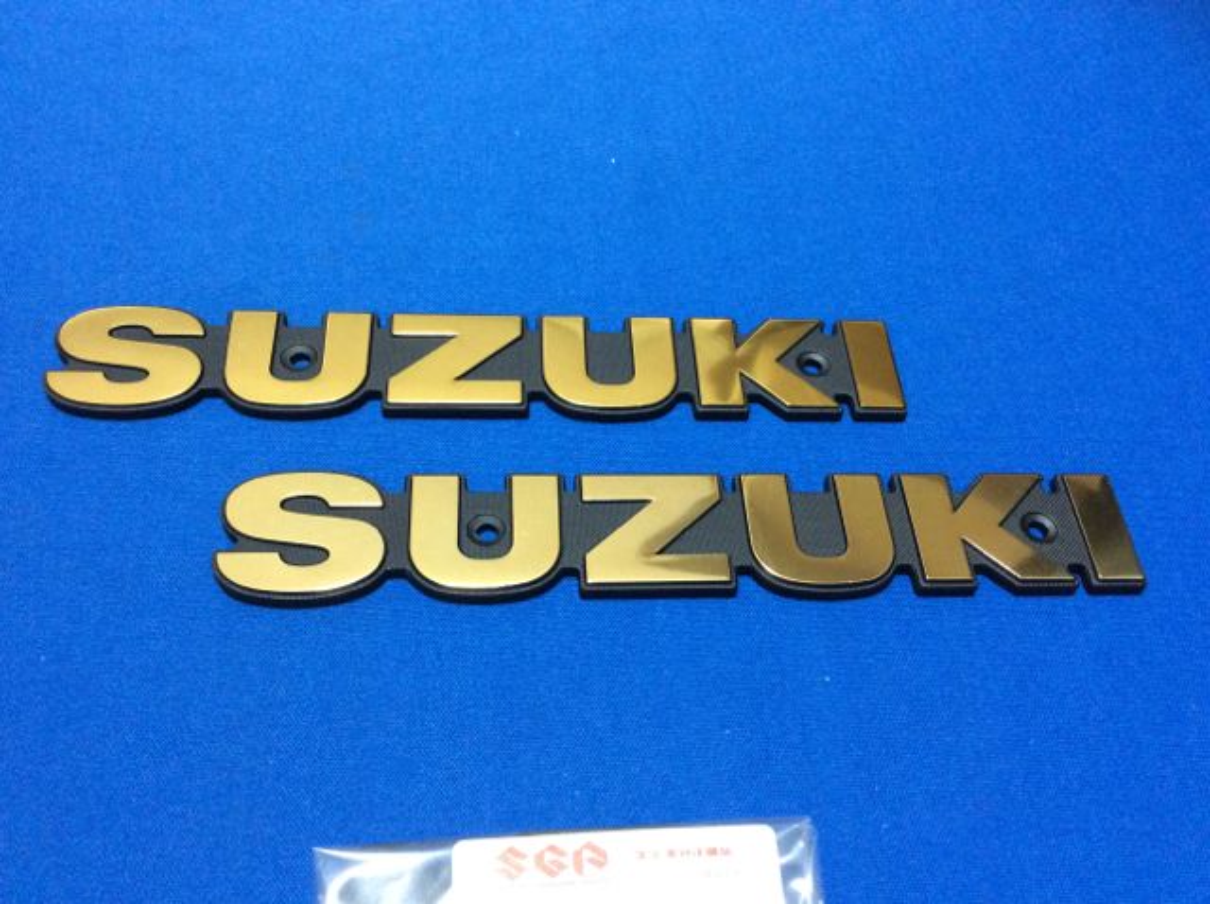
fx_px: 1117
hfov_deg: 56.9
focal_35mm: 32
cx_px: 605
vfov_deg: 44.1
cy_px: 452
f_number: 2.4
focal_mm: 3.3
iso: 200
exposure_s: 1/24
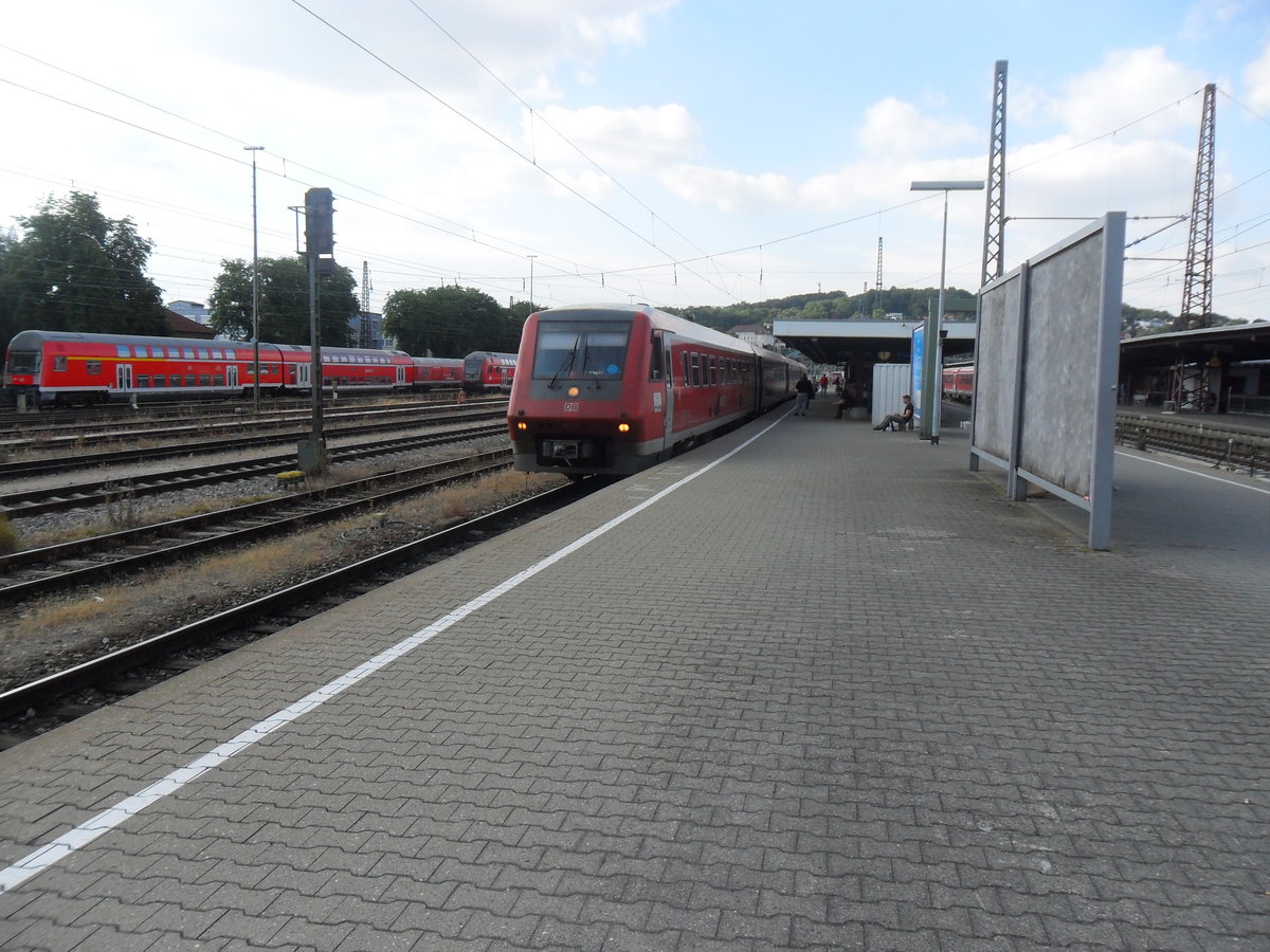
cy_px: 476
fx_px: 991
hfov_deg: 65.3
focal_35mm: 27
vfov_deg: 51.4
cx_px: 635
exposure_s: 1/500
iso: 100
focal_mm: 4.9
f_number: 3.5
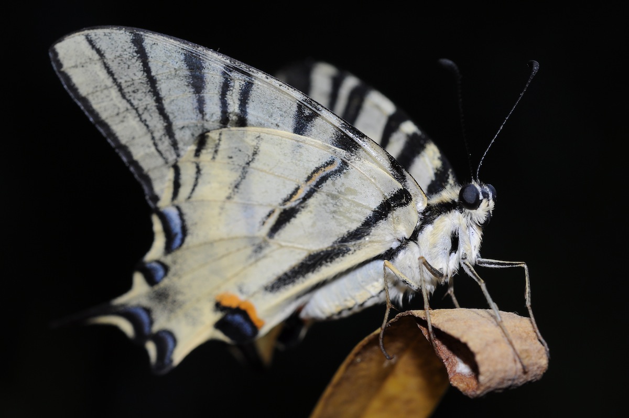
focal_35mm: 90
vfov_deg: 15.2
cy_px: 209
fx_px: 1571
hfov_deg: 22.6
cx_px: 314
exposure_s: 1/100
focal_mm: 60
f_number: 10
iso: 200
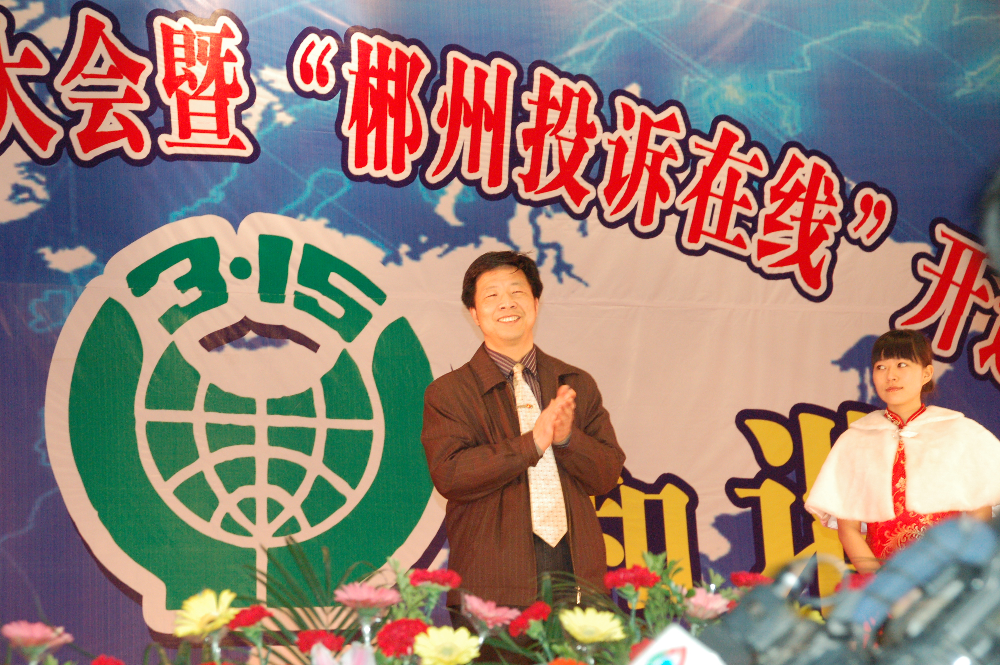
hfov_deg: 22.6
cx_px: 500
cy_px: 332
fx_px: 2498
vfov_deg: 15.2
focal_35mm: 90
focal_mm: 60
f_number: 6.3
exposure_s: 1/80
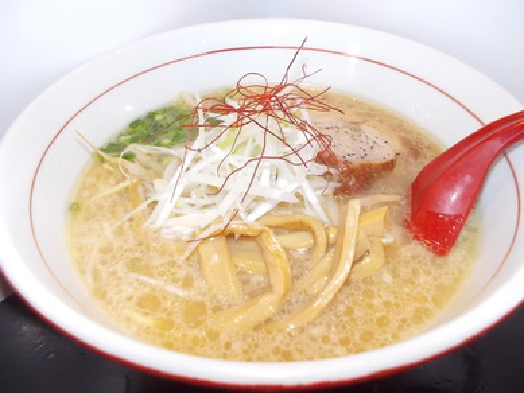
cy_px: 196
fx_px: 439
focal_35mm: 29
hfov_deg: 61.6
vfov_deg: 48.3
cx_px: 262
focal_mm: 4.1
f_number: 3.3
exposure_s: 1/25
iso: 200
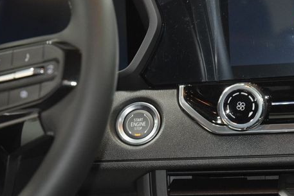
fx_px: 1201
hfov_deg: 14.0
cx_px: 136
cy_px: 122
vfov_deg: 9.3
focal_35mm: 147
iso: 3200
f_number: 4.5
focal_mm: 70
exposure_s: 1/40
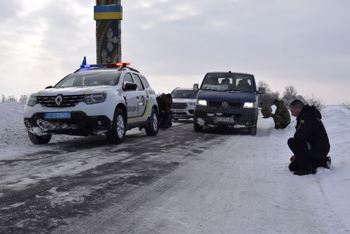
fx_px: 438
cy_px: 117
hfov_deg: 43.6
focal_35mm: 45
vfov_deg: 29.9
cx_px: 175
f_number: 11
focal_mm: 30
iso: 200
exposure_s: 1/500
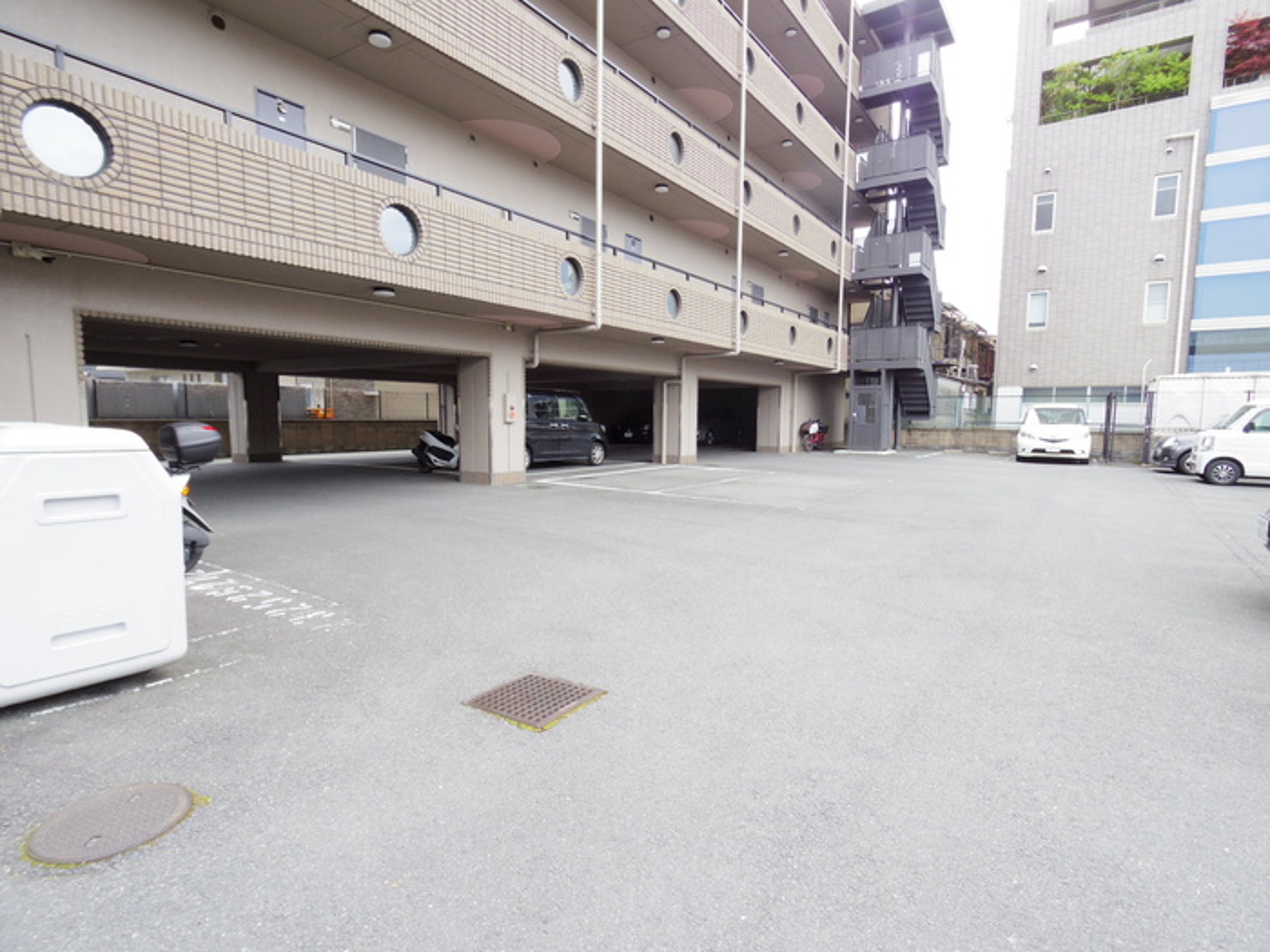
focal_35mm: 17
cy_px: 476
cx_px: 635
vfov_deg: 74.7
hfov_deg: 91.0
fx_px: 624
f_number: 4.5
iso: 200
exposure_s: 1/100
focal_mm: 3.8
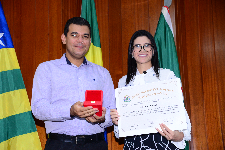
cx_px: 112
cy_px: 75
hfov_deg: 30.9
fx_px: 406
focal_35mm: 65
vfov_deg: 20.9
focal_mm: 65
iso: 2000
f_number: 4.5
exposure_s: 1/125
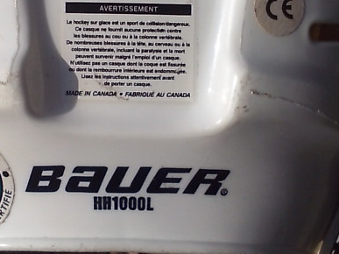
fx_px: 470
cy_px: 88
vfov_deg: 30.1
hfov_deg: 39.3
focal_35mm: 48
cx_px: 120
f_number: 3.5
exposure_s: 1/1961
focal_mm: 3.73
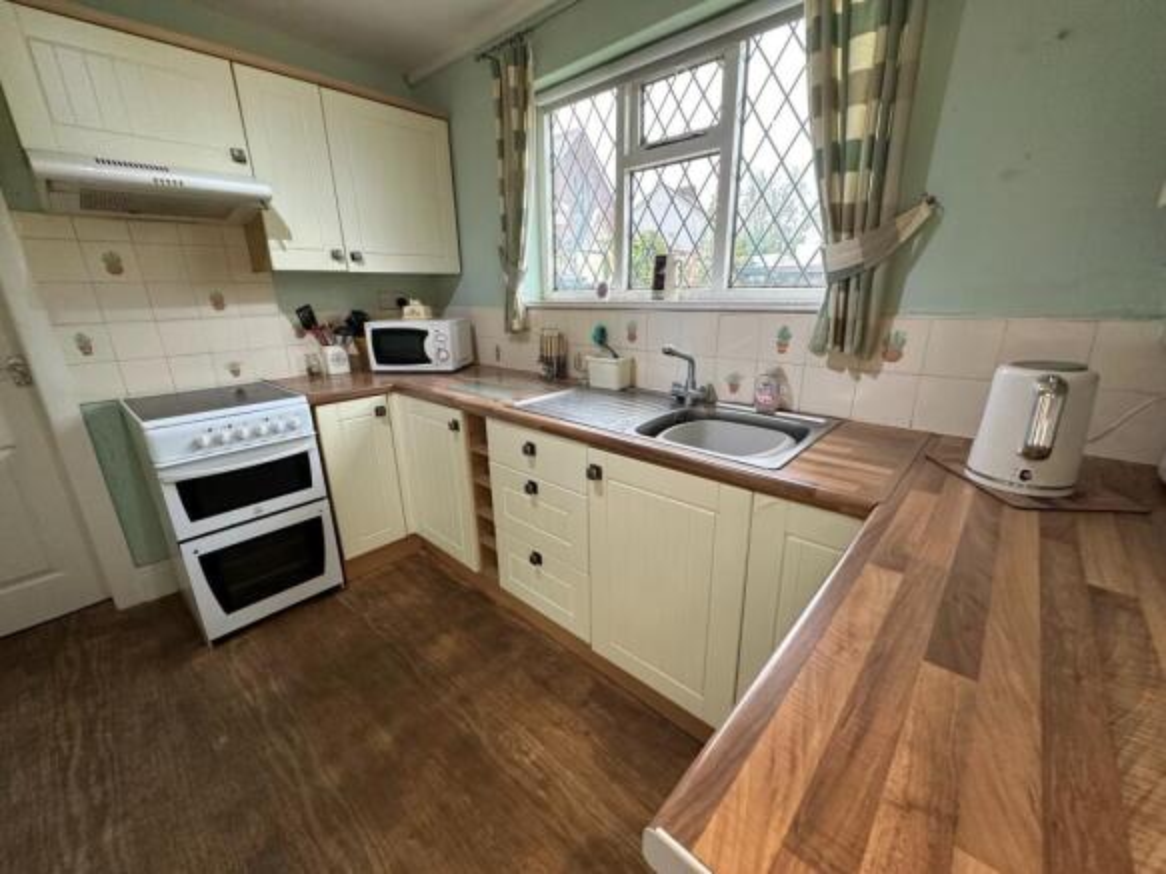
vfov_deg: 85.7
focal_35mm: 14
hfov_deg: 102.1
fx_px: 471
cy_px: 437
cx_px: 583
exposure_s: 1/99
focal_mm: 2.22
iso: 200
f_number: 2.2
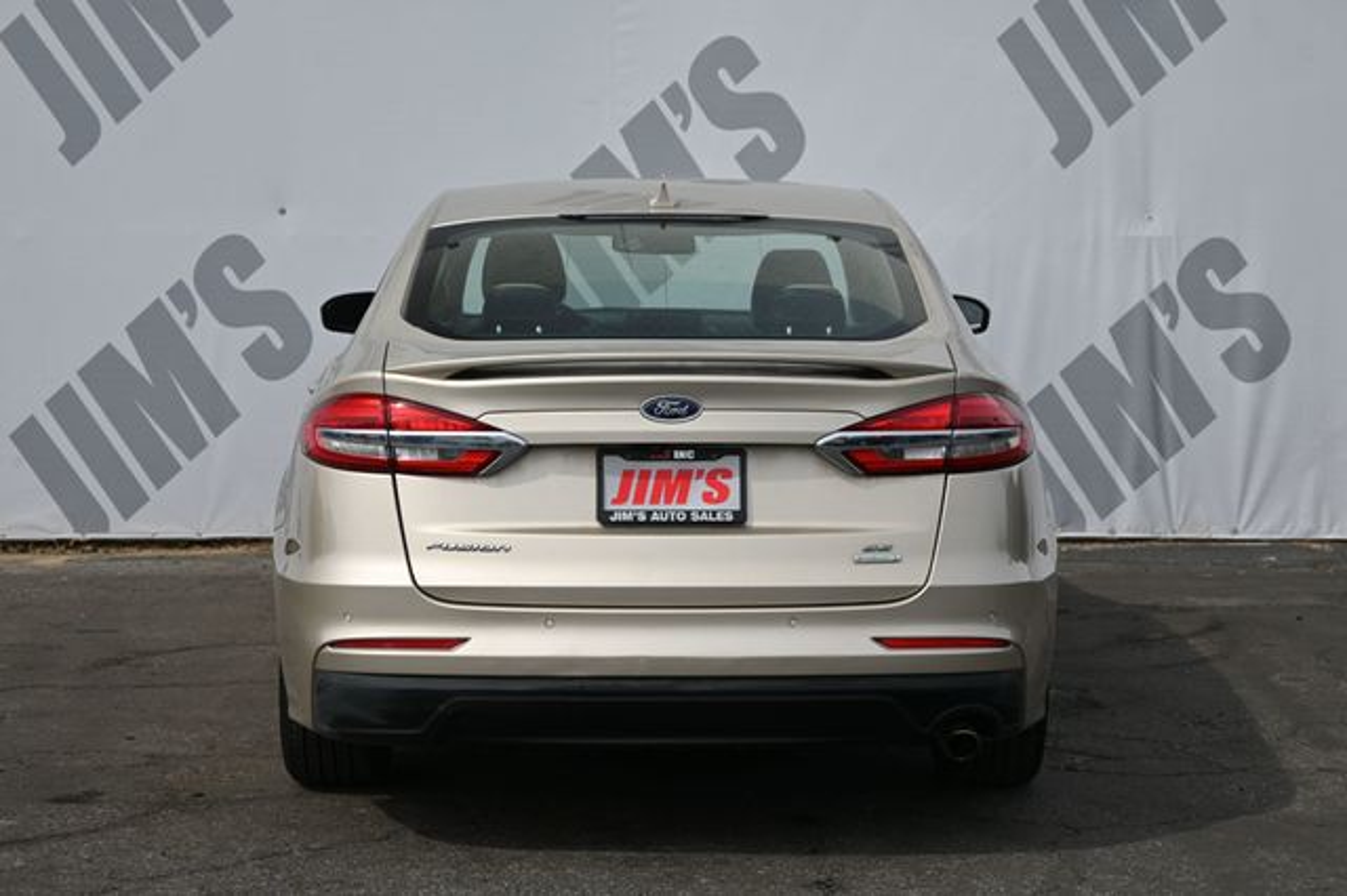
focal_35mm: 70
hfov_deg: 28.7
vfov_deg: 19.3
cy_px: 448
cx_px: 674
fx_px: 2636
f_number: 6
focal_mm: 47
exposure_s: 1/320
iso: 100
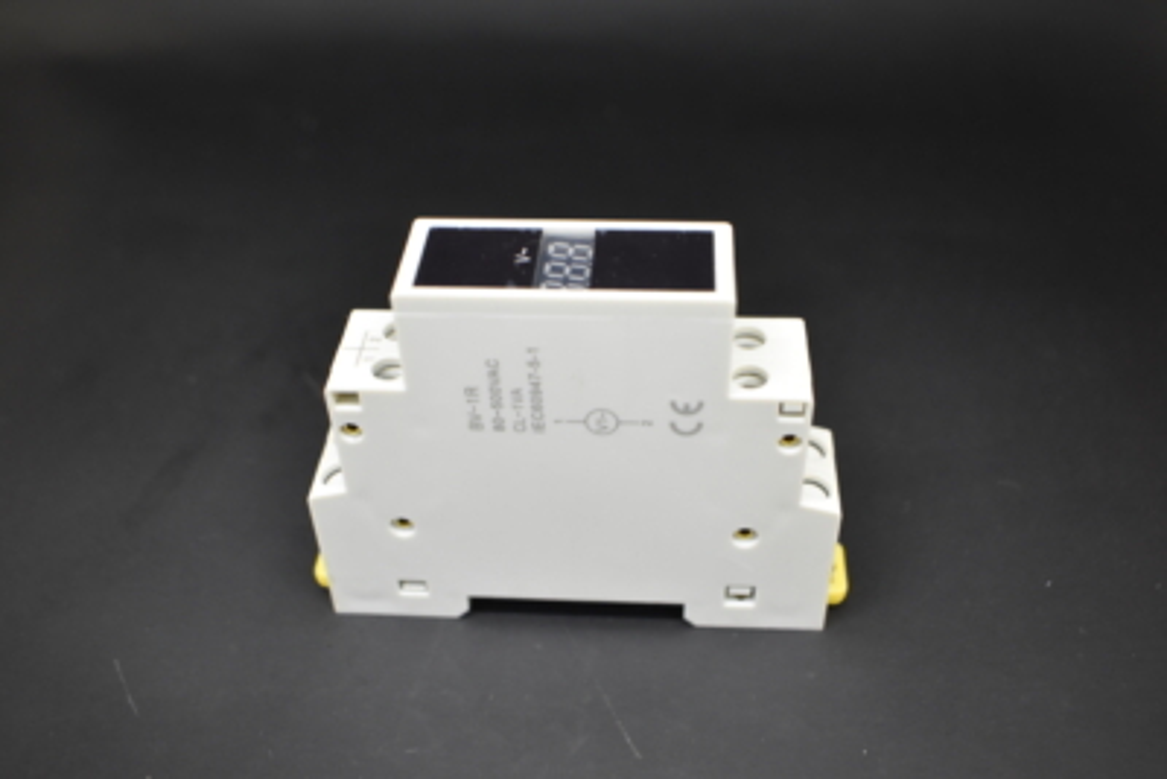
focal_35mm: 38
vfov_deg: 35.5
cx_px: 584
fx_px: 1216
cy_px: 390
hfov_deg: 51.3
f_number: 5
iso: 800
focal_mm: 25
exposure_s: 1/60
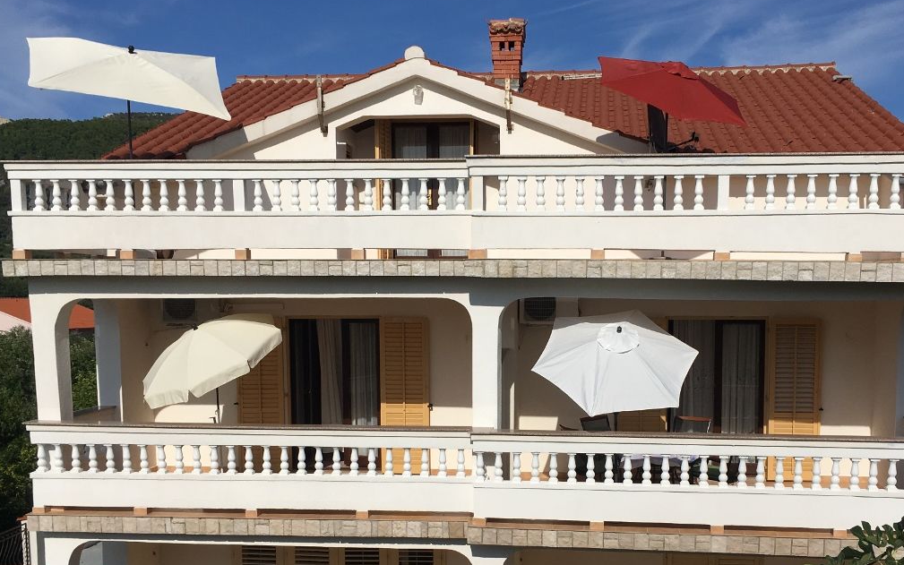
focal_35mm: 39
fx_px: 961
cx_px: 509
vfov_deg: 32.4
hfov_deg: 50.3
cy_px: 388
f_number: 2.2
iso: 25
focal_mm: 4.15
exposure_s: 1/4525
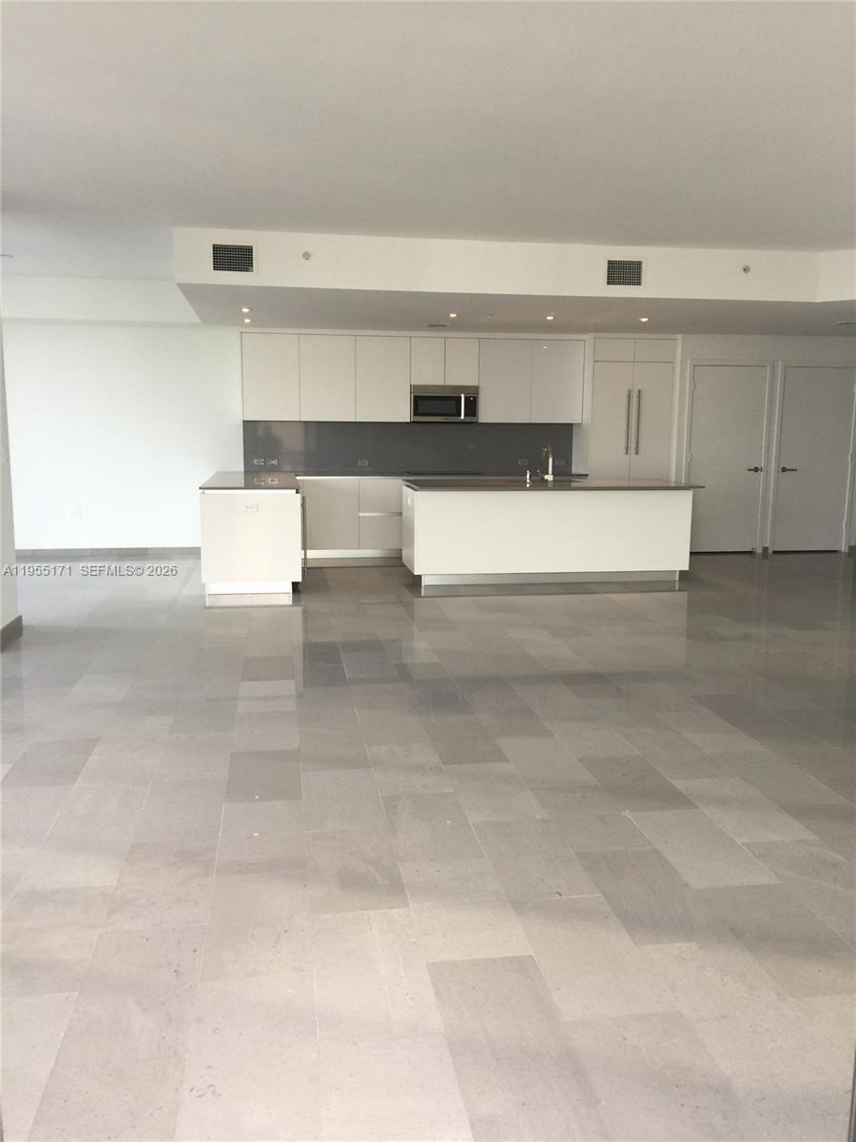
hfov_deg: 48.2
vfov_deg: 61.7
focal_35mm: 29
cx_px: 428
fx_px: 956
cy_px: 571
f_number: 2.2
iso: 32
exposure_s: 1/30
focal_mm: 4.15
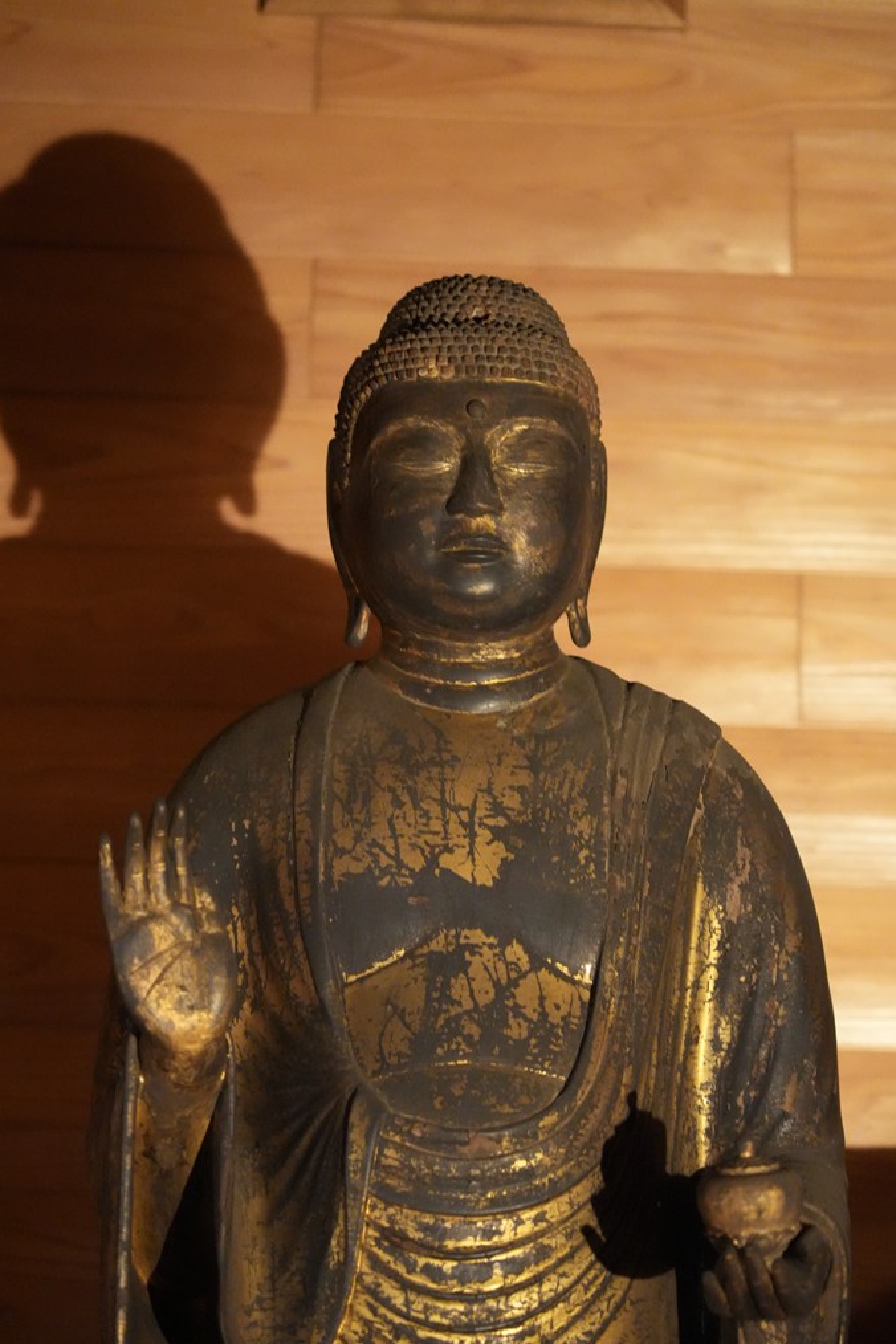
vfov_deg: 19.3
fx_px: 3957
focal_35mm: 106
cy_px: 669
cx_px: 445
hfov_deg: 12.9
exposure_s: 1/15
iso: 12800
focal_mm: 105
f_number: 4
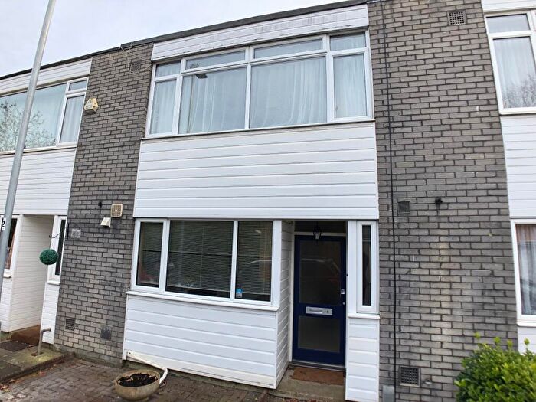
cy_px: 201
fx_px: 434
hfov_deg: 63.4
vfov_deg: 49.7
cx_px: 268
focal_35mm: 28
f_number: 1.8
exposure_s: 1/403
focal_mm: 3.99
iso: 20
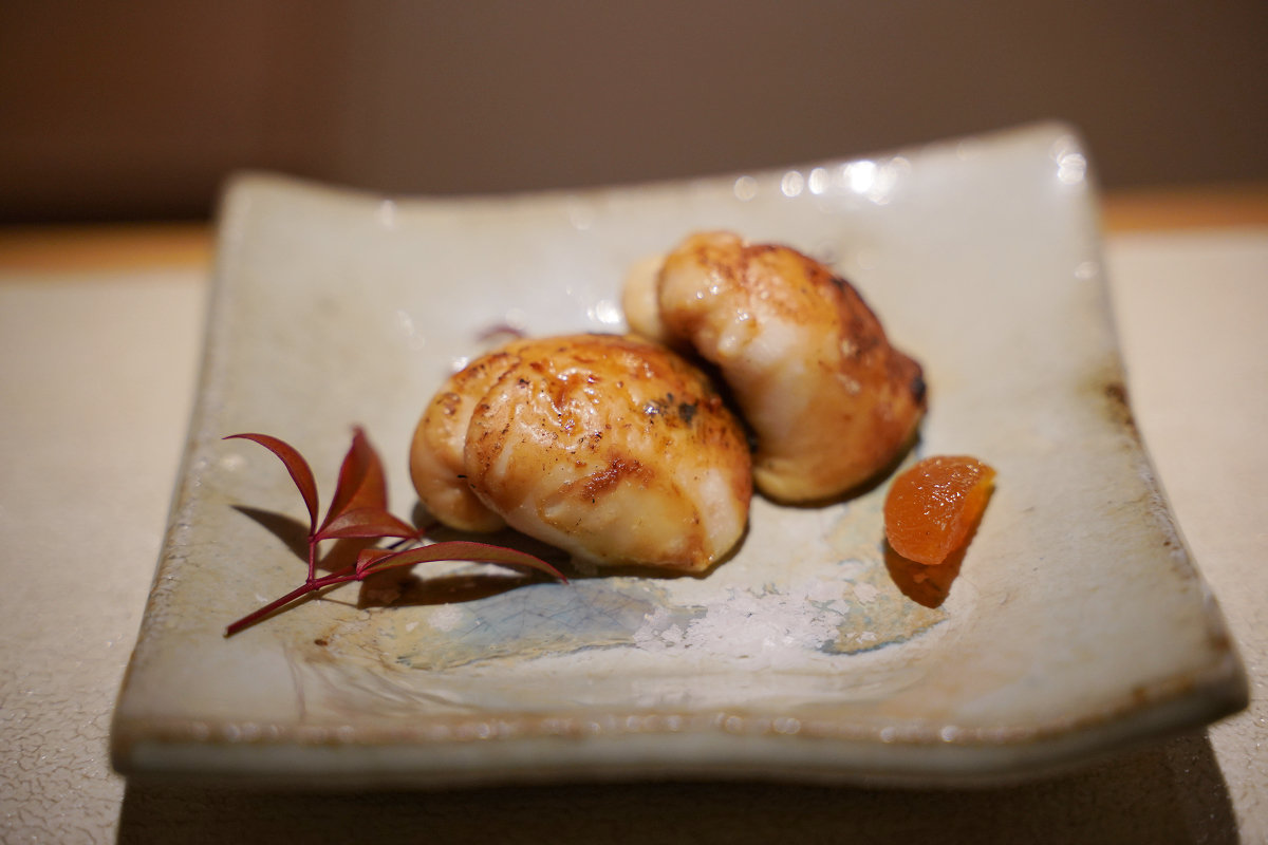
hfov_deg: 27.0
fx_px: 2641
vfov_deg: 18.2
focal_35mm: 75
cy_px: 422
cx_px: 634
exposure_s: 1/80
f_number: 4
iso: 800
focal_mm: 75
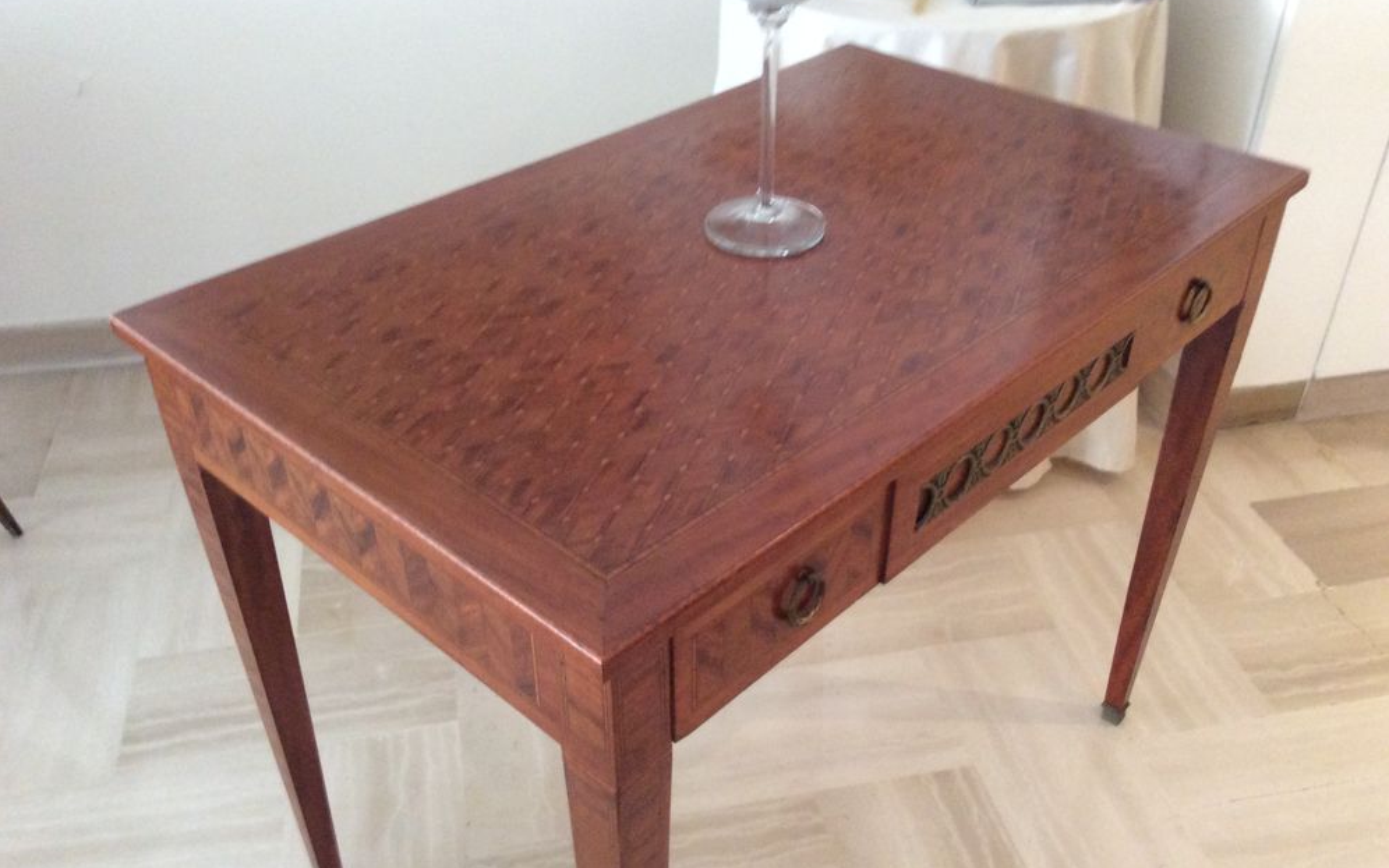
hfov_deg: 56.7
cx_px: 694
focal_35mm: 34
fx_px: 1287
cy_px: 480
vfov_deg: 37.3
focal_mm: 3.3
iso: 200
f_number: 2.4
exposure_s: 1/25
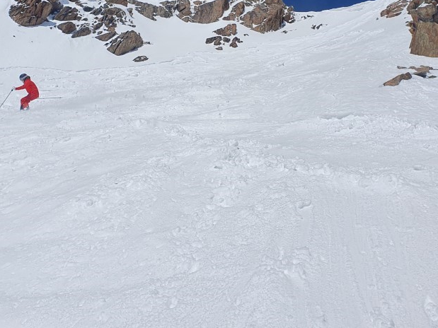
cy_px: 59
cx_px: 236
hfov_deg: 43.8
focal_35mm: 43
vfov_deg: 32.5
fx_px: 544
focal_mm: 4.32
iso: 50
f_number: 2.4
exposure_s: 1/8144
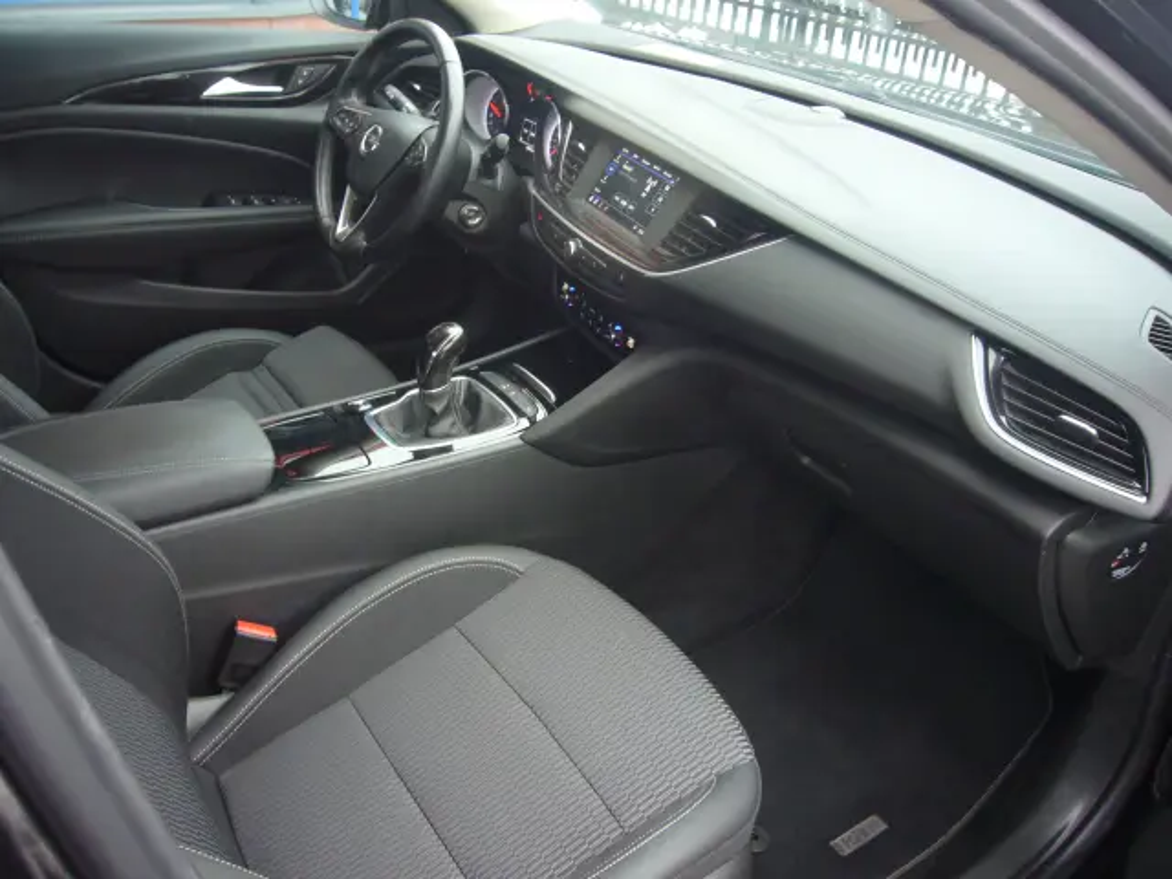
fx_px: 948
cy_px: 440
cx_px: 586
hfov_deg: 63.4
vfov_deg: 49.7
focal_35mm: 28
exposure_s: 1/15
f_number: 2.8
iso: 160
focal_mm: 4.6
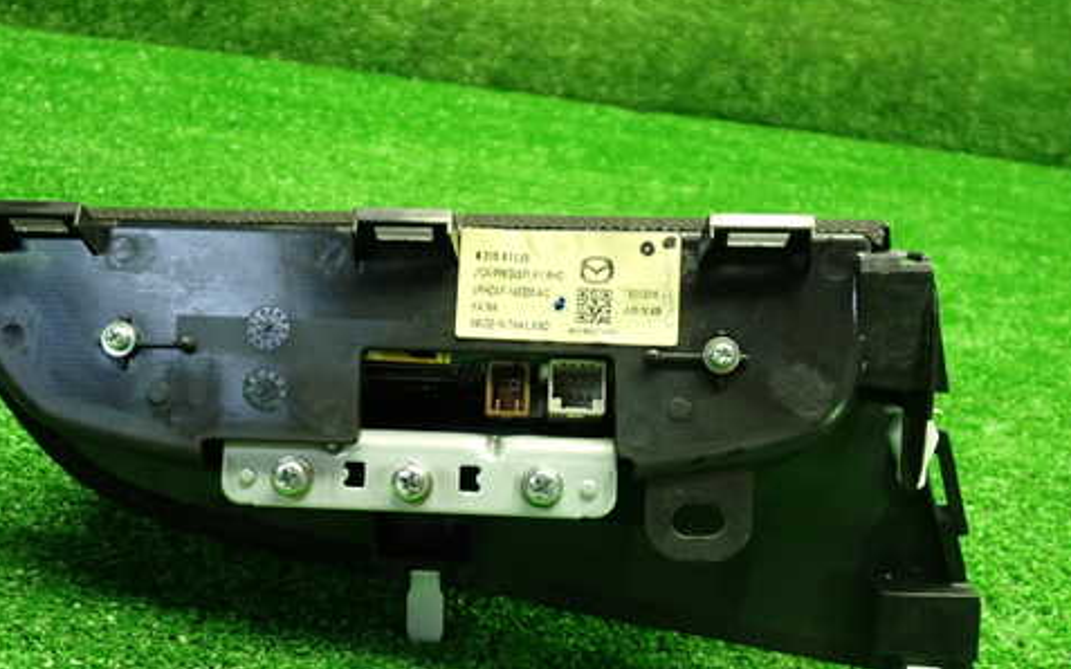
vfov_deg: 31.8
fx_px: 1167
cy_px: 420
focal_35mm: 40
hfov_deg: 49.1
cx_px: 449
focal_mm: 5.4
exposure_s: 1/30
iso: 320
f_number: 2.3
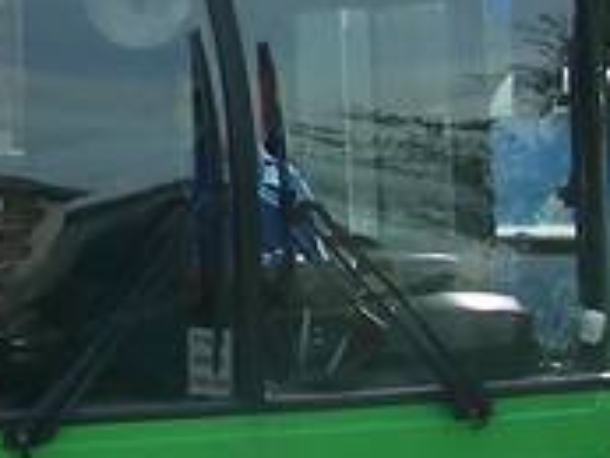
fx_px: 3492
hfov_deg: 9.8
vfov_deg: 7.5
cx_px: -215
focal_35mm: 198
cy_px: 48
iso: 50
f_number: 4
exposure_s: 1/377
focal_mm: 6.3
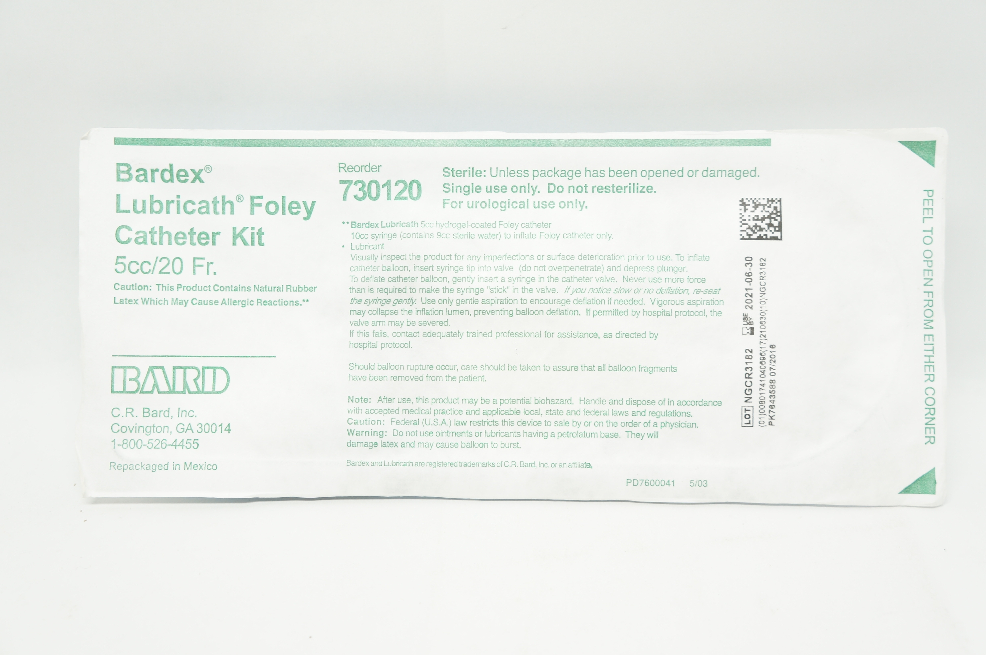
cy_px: 328
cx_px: 493
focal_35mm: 40
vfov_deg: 32.9
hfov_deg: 48.0
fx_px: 1108
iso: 400
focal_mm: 27
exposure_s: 1/80
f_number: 4.5
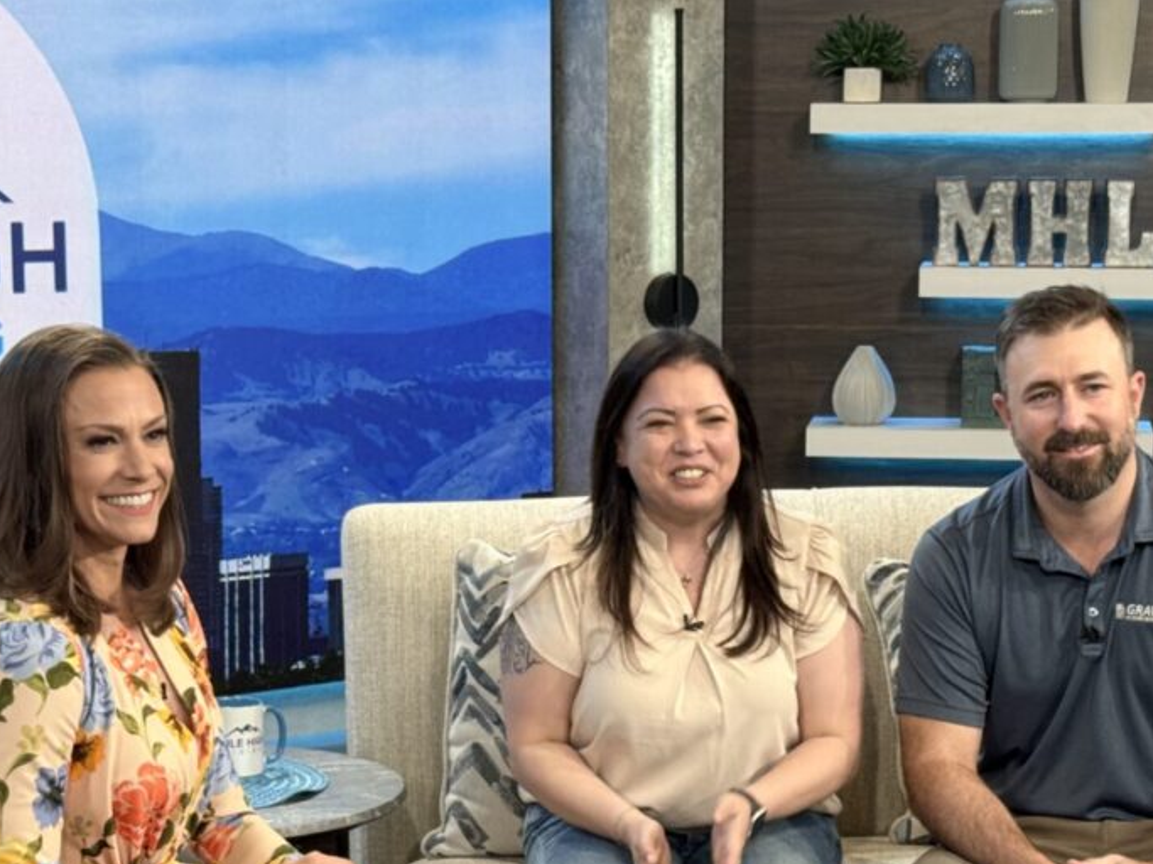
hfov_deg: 20.4
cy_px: 618
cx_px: 666
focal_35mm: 96
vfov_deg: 15.3
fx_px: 3197
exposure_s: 1/71
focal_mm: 6.76
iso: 80
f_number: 1.78
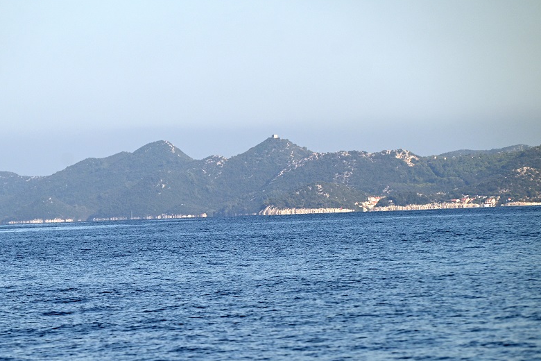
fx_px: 4508
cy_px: 280
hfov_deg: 6.9
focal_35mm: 300
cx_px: 203
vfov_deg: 4.6
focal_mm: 180
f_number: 5.6
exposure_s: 1/1000
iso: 125
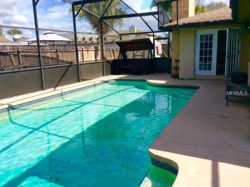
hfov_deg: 56.9
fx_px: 231
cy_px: 94
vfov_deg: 44.1
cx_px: 125
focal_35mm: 32
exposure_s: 1/1040
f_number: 2.4
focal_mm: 3.3
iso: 32
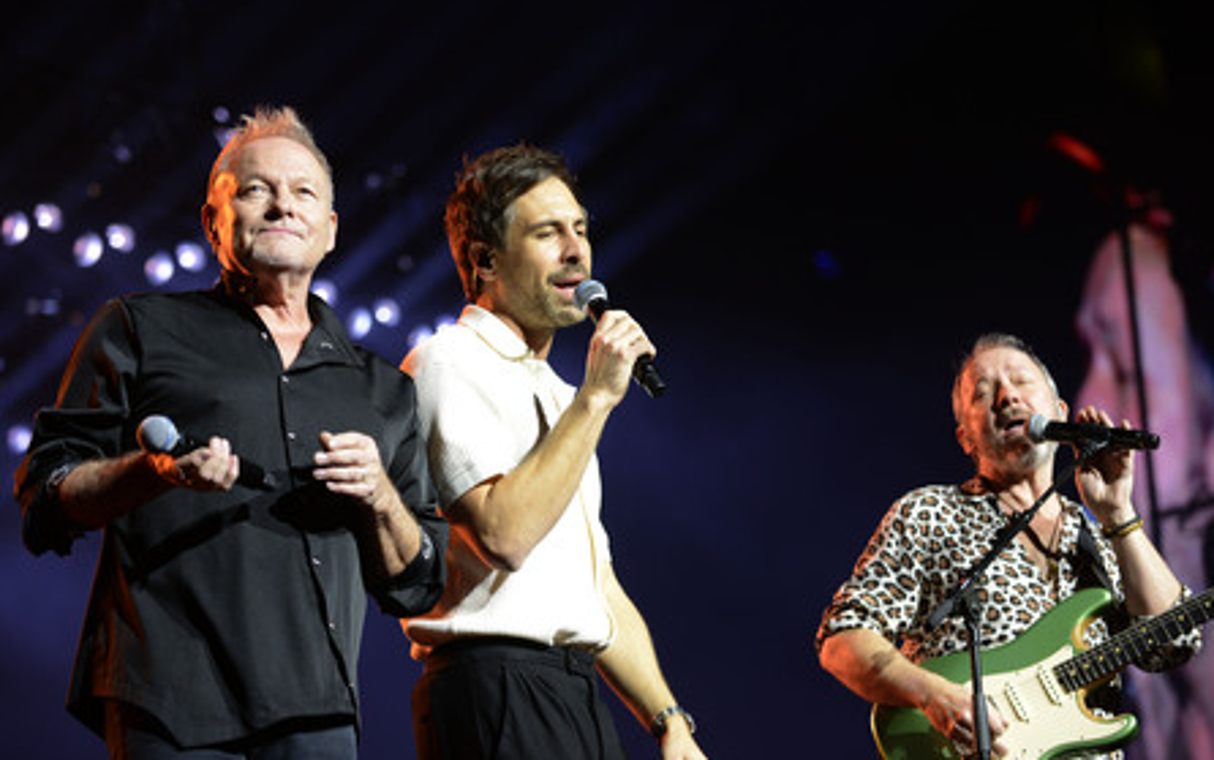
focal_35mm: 101
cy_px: 392
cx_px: 611
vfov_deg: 13.0
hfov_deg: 20.6
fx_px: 3342
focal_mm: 98
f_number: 3.2
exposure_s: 1/320
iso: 1250
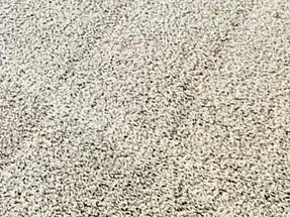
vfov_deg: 9.8
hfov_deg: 15.8
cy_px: -496
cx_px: -274
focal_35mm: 100
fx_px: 837
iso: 40
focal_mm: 2.22
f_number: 2.2
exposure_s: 1/163
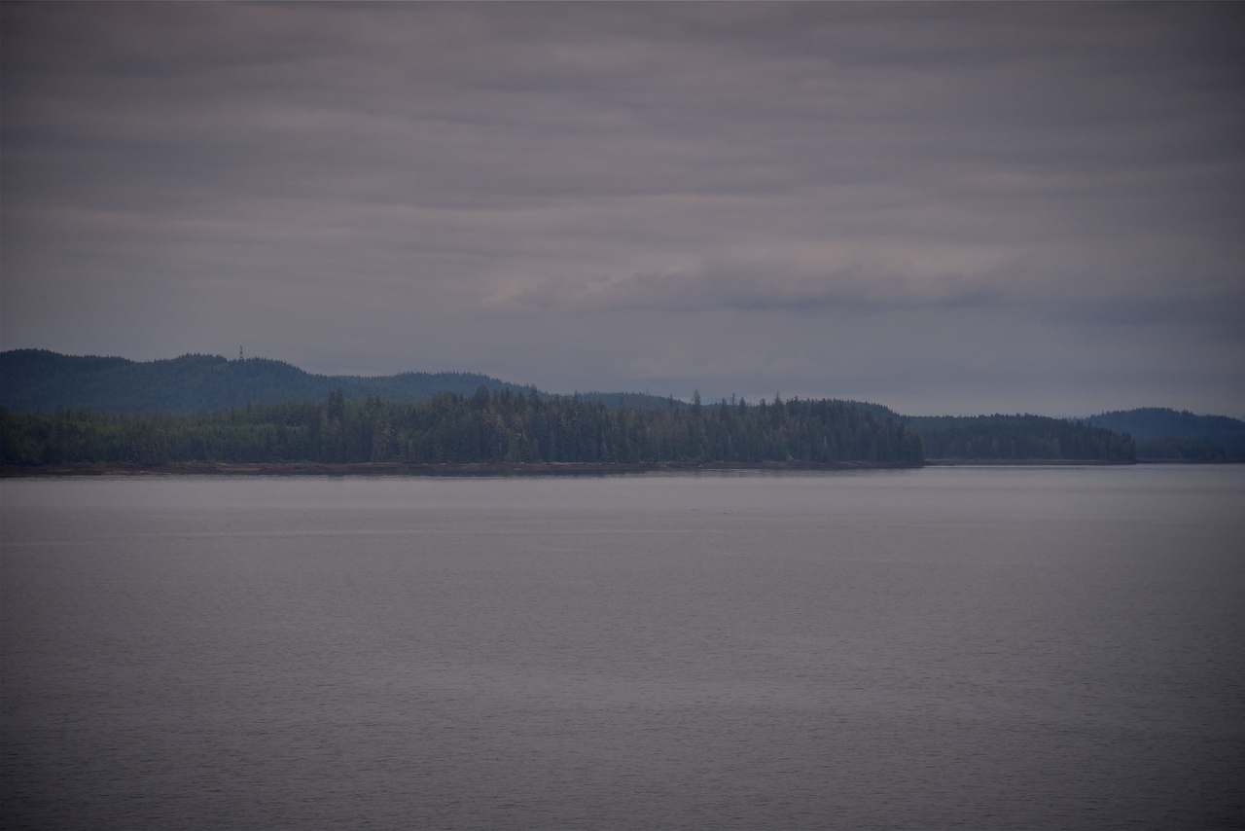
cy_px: 416
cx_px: 622
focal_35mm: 120
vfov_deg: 11.4
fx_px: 4151
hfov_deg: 17.1
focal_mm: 120
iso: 160
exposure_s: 1/250
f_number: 4
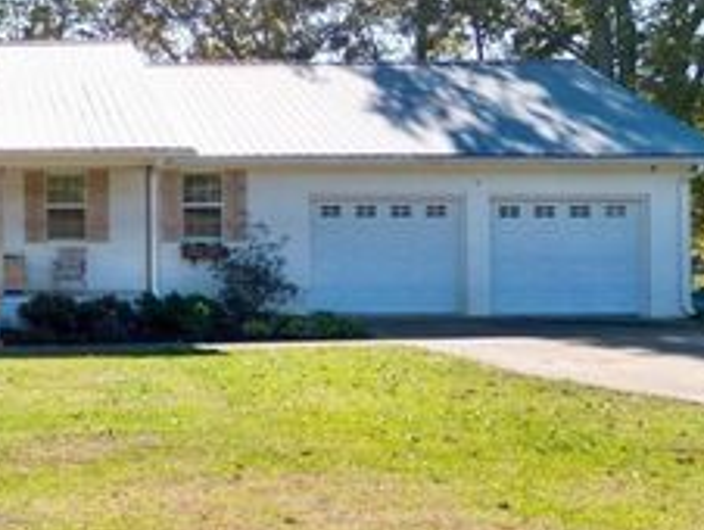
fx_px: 1079
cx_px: 9
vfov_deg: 27.5
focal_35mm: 53
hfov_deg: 33.3
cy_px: 201
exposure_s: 1/2500
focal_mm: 6.72
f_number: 1.7
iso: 200
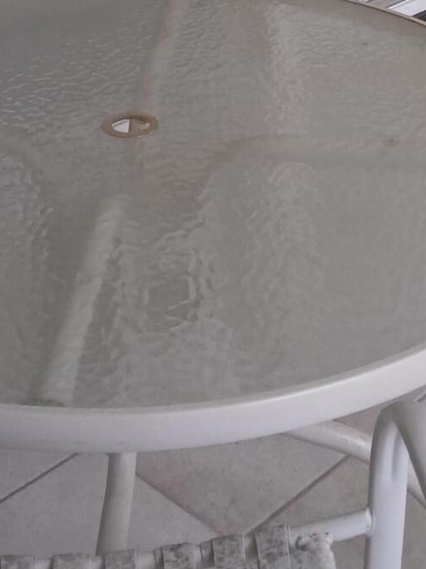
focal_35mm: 78
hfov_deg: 18.9
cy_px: -218
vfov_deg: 21.9
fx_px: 1280
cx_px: 193
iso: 80
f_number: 1.8
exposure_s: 1/60
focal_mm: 3.98
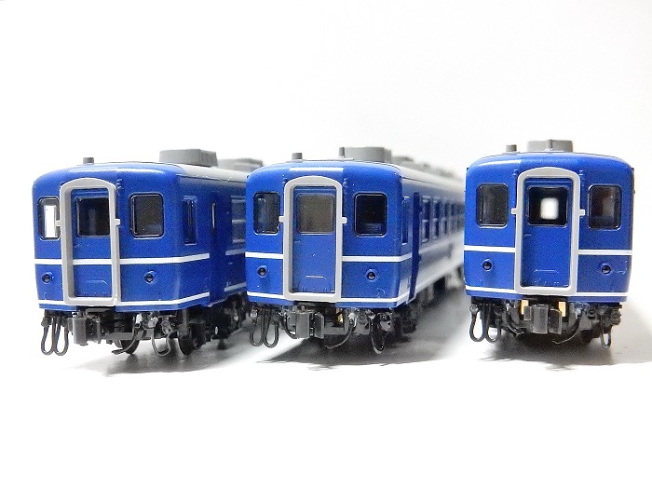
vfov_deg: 33.6
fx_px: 809
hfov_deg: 43.9
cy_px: 244
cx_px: 326
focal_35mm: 43
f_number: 4.2
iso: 3200
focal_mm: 7.6
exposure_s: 1/80
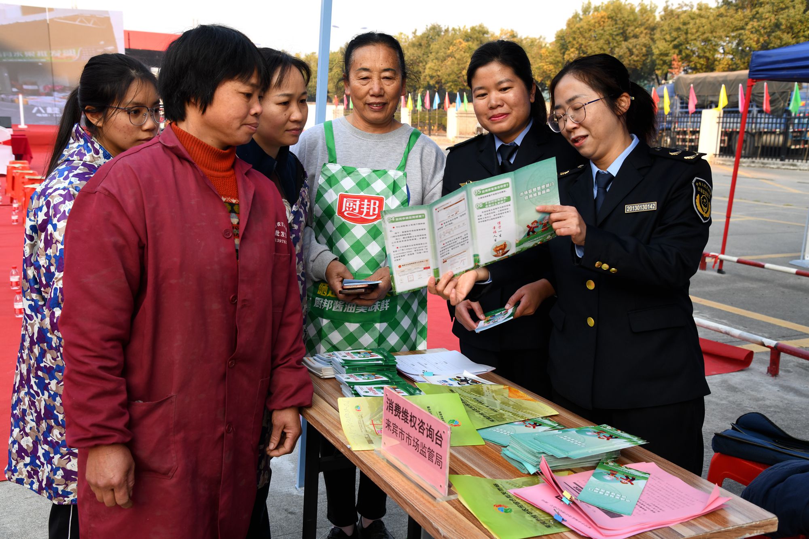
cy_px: 270
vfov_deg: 35.0
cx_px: 404
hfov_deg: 50.7
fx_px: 854
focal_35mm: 38
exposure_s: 1/250
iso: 640
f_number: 8
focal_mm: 38
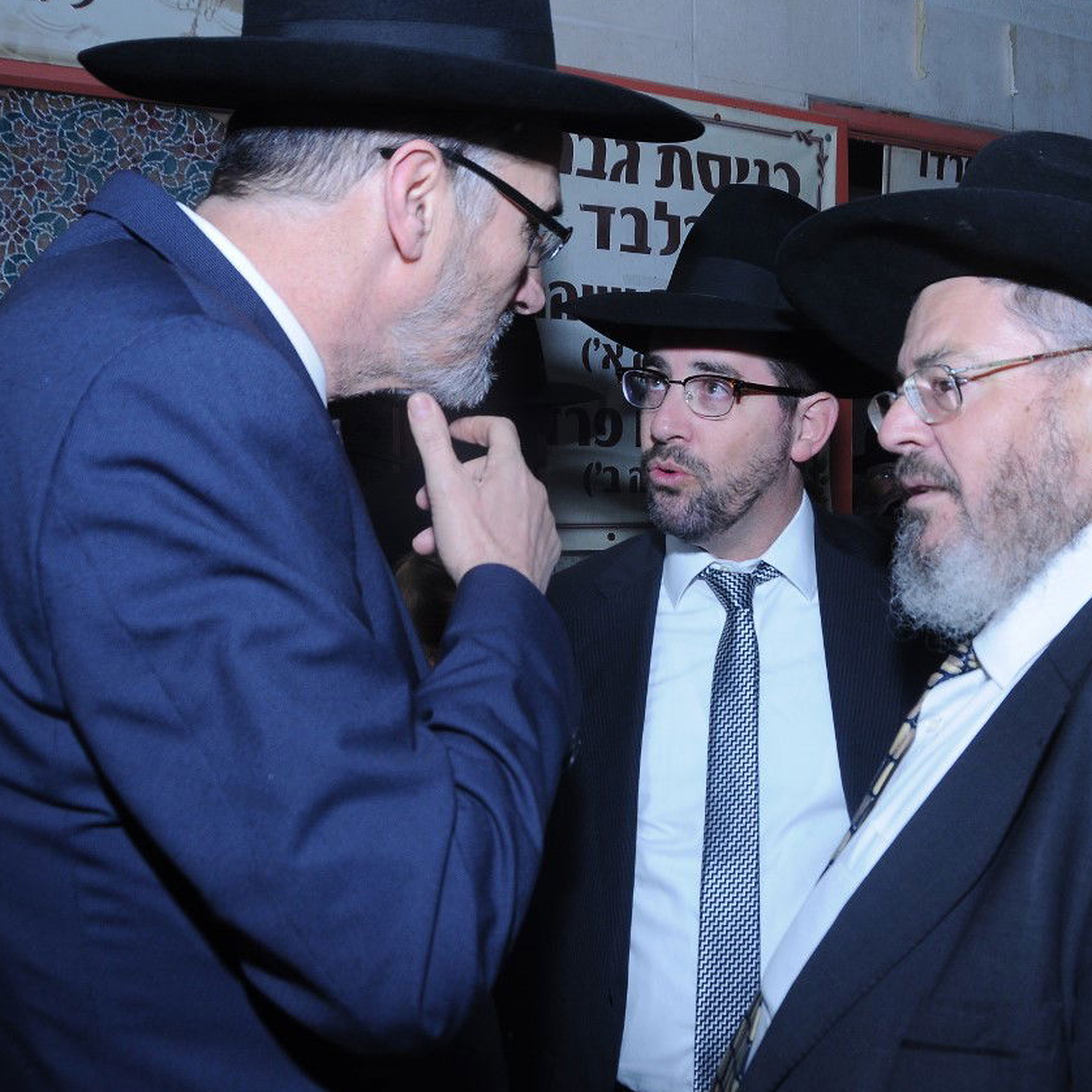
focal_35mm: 35
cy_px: 547
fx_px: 1249
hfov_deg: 46.5
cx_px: 726
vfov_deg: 47.2
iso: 400
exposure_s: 1/160
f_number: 6.3
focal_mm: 18
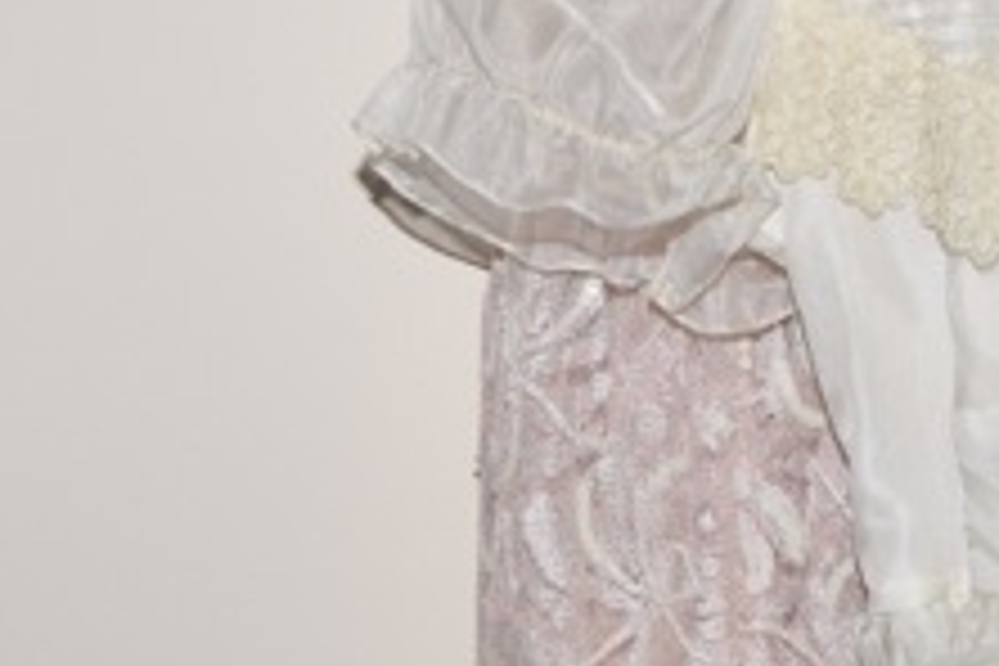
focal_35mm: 162
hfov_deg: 12.3
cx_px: 1346
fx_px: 4495
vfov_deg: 8.4
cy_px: 664
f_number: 5.6
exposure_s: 1/100
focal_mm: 24
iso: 100
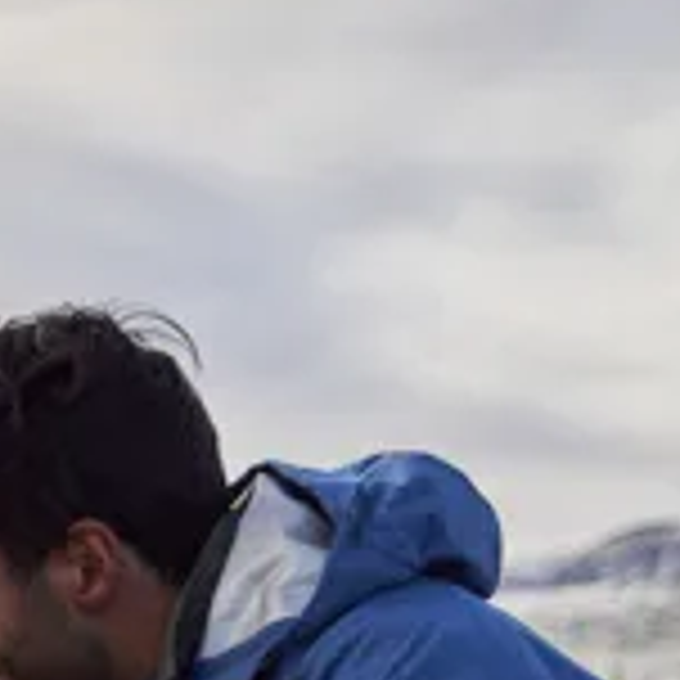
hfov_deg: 8.4
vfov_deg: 8.6
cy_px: 1065
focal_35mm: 198
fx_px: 4401
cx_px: -635
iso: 200
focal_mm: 44
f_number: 2.8
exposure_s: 1/1000
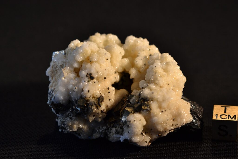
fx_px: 843
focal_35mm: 128
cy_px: 80
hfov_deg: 16.1
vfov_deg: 10.8
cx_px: 119
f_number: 6.3
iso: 100
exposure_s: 1/25
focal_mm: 85
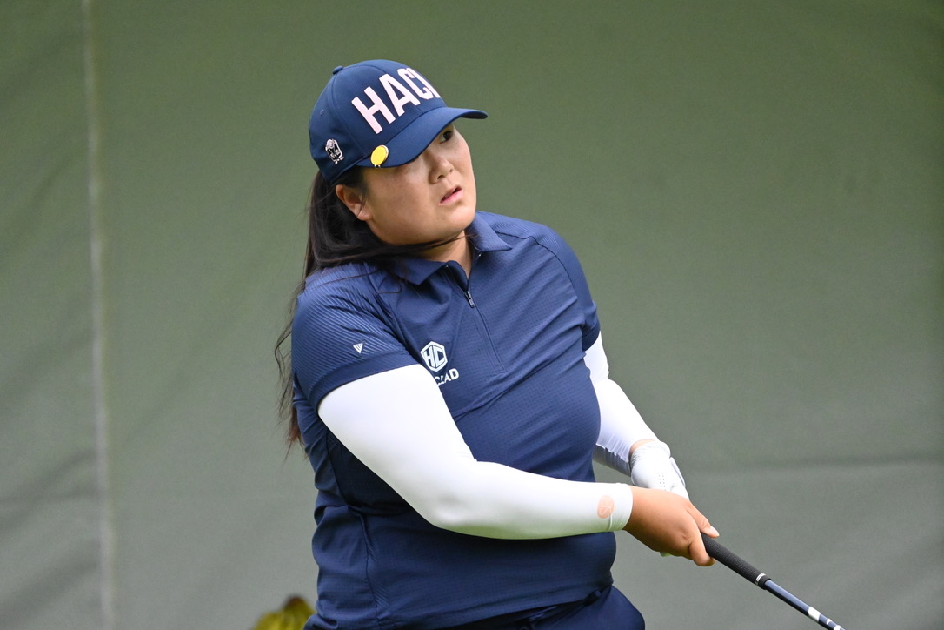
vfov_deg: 2.3
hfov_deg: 3.4
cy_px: 315
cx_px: 472
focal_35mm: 600
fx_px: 15732
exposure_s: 1/3200
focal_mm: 400
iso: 7200
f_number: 5.6
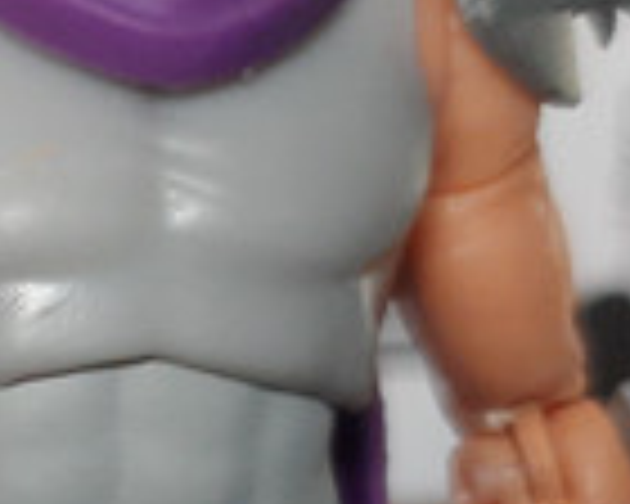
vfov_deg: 8.5
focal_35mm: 179
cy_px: 716
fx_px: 3338
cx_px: -772
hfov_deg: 9.8
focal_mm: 5.23
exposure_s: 1/60
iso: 100
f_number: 1.8
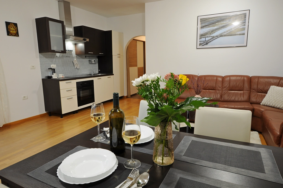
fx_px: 177
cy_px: 94
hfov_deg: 77.4
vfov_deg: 56.0
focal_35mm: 22
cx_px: 142
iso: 200
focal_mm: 15
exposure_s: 1
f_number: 10
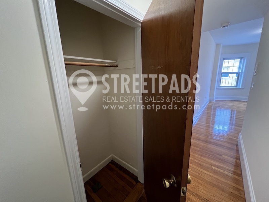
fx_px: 101
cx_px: 134
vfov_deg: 89.9
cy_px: 101
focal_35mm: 13
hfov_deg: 106.2
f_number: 1.8
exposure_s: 1/60
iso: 640
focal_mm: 1.57
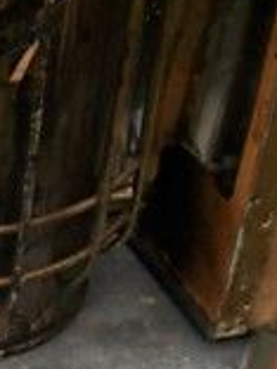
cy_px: 563
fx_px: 1312
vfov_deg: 14.8
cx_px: -253
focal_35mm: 123
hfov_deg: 11.1
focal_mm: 5.7
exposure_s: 1/160
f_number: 2.9
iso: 80
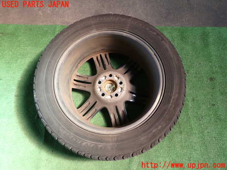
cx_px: 114
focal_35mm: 30
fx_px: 197
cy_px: 85
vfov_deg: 46.8
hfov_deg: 60.0
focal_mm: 5.4
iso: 160
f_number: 2.3
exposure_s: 1/60
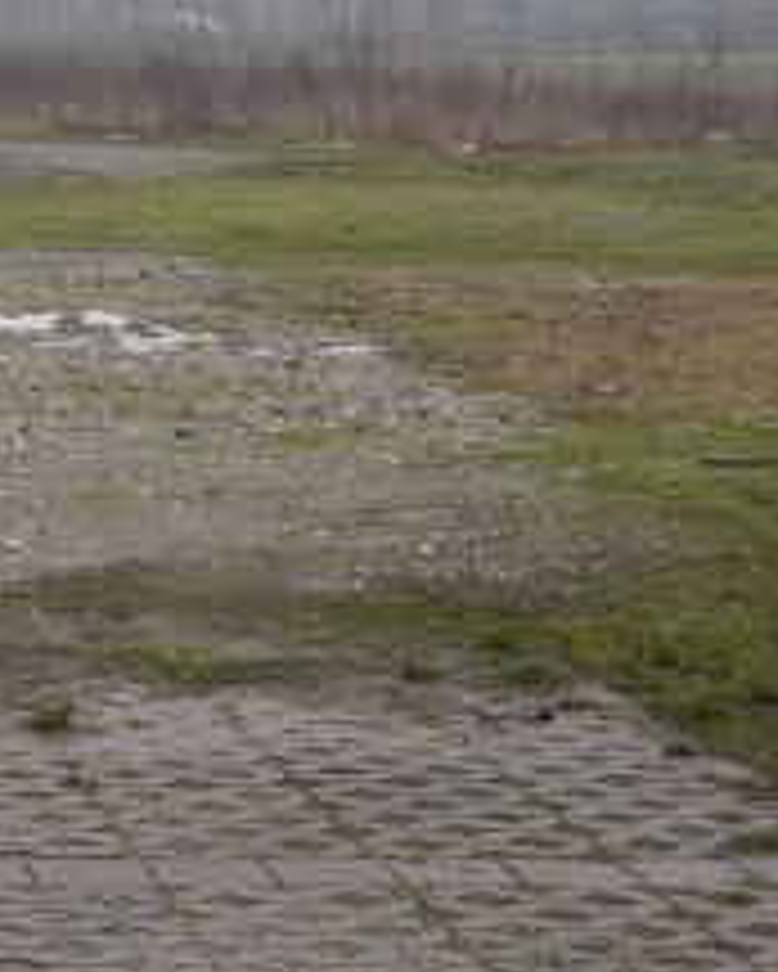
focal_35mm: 116
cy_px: -117
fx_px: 3336
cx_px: -679
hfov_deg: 12.1
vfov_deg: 16.1
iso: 200
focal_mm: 18
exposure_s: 1/160
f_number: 8
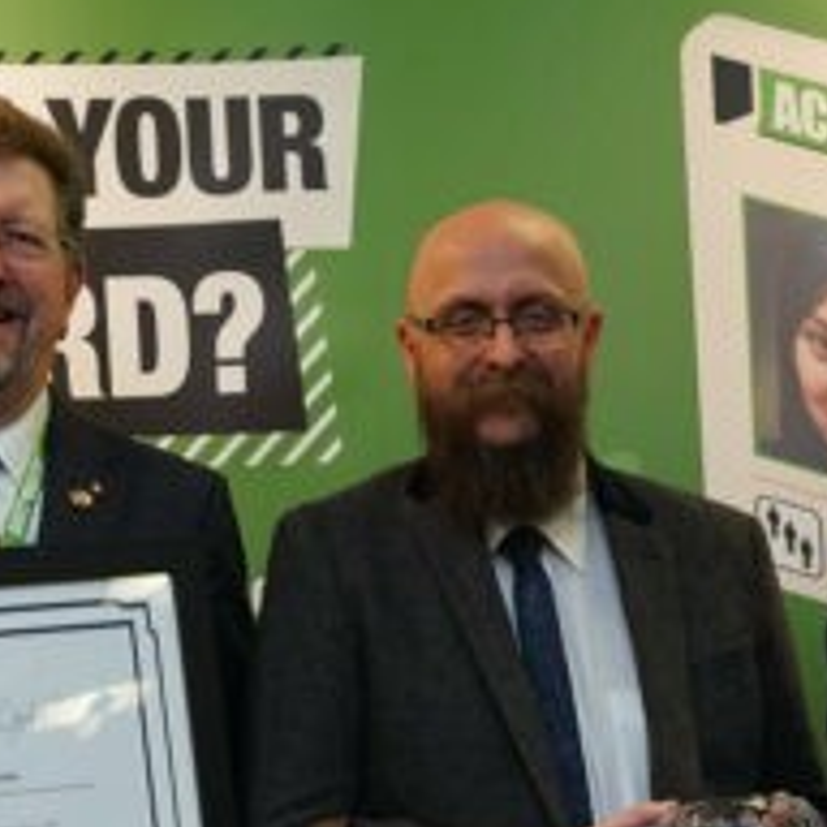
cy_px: 836
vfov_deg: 19.8
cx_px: 215
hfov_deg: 20.3
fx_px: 2297
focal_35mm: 85
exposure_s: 1/160
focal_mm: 32
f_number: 4
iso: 1250
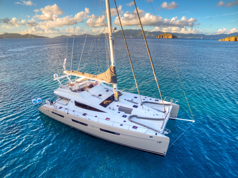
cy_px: 89
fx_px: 137
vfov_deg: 65.9
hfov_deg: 81.8
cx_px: 119
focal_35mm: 20
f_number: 2.8
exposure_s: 1/430
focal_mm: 3.61
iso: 100
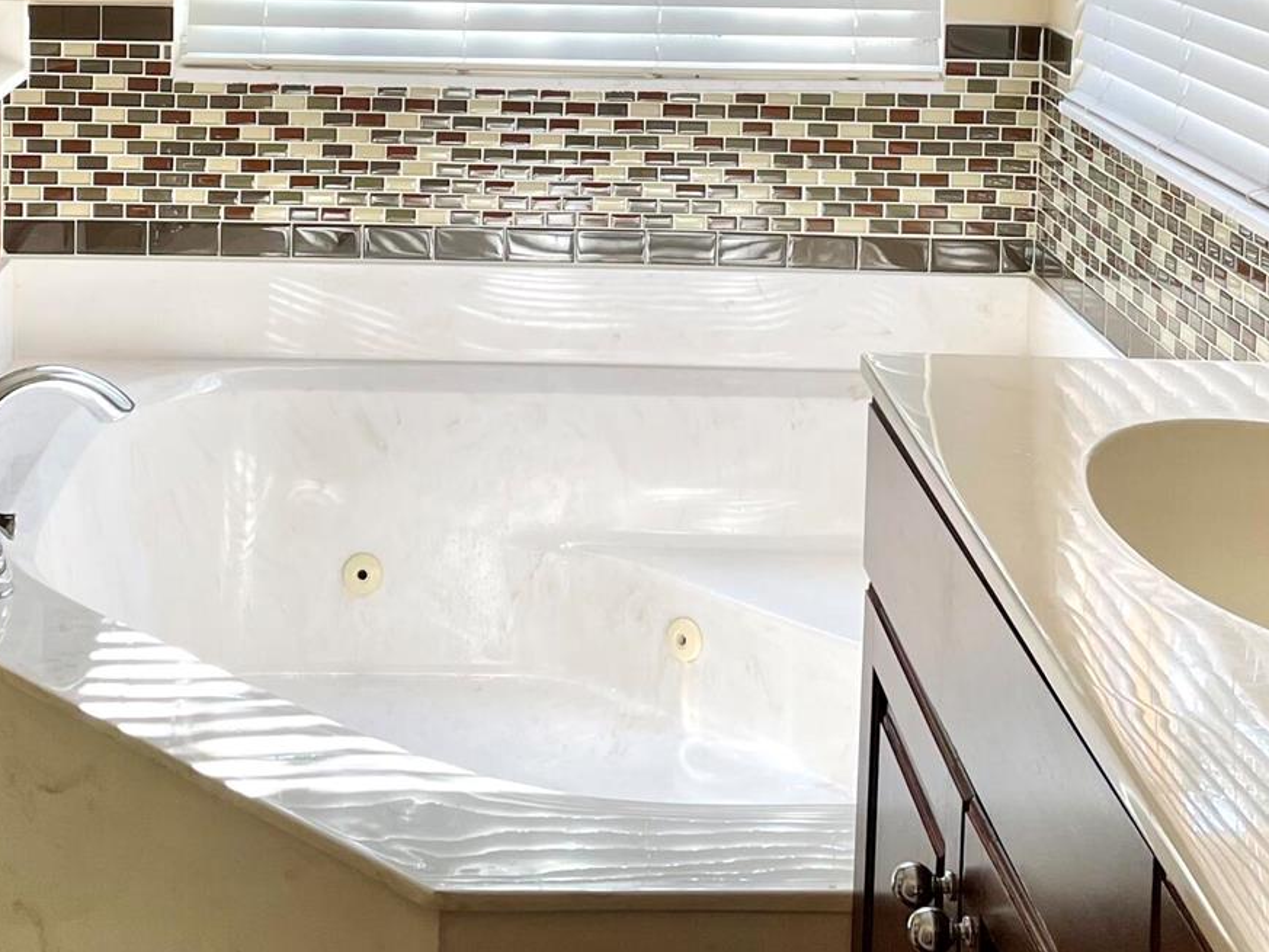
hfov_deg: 31.6
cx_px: 525
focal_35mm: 61
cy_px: -23
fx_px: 2237
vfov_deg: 23.0
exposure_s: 1/120
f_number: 1.6
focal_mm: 4.2
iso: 64
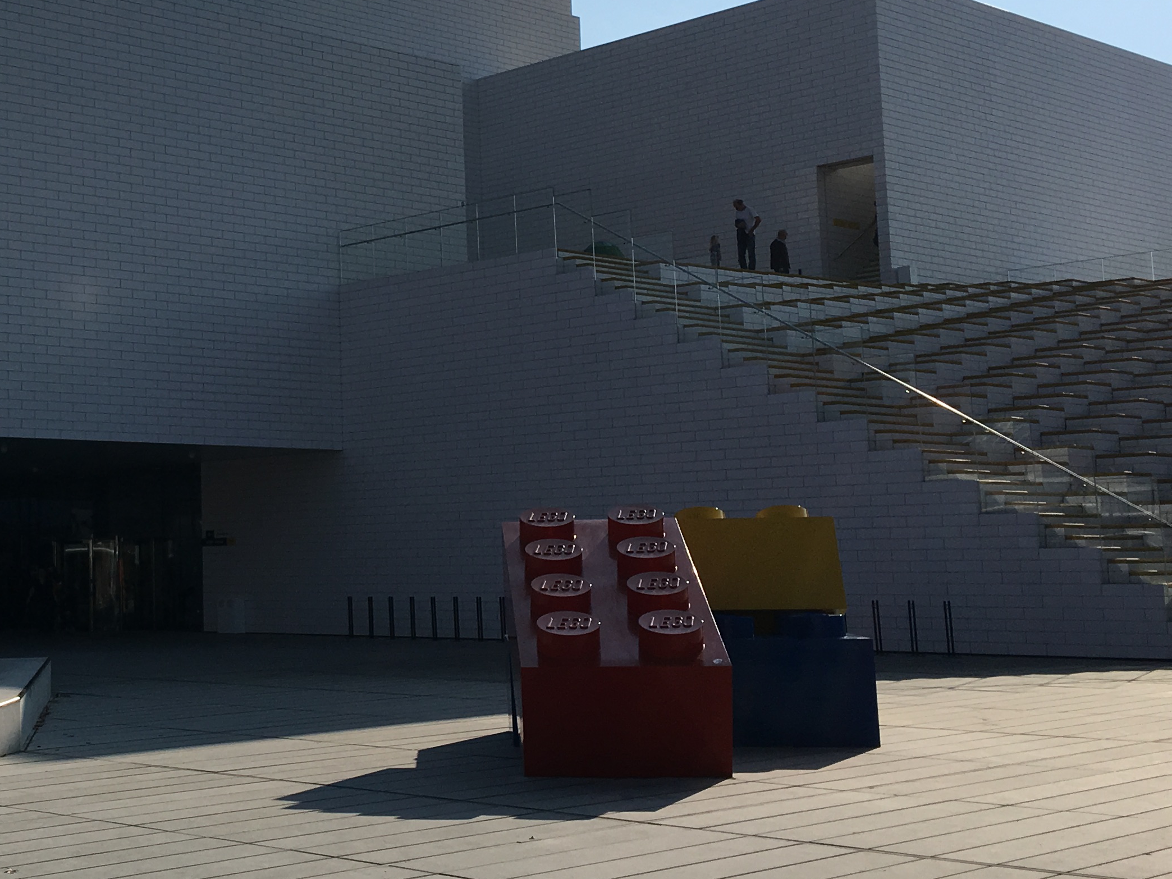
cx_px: 173
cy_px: 347
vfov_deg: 26.0
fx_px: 1896
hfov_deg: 33.0
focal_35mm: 56
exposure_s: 1/3846
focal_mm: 4.15
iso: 25
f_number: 2.2
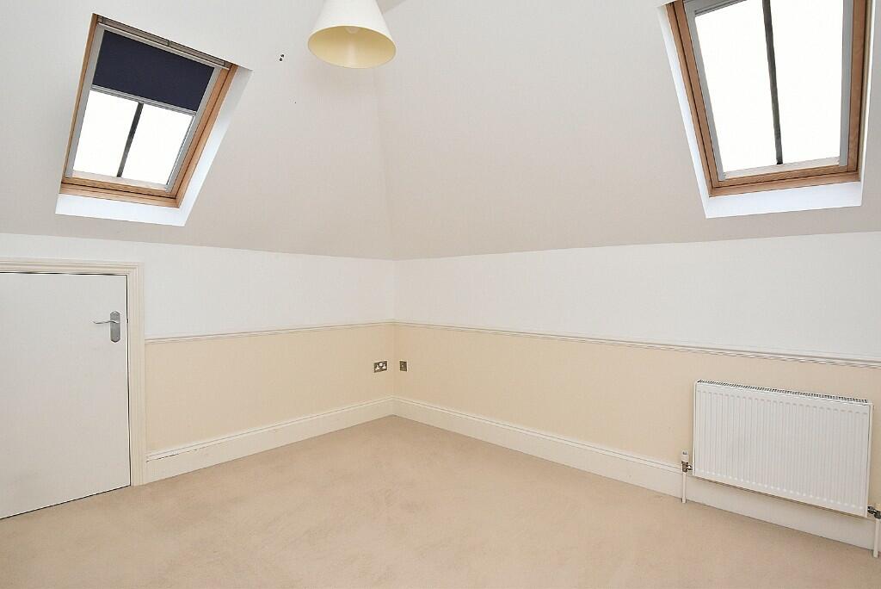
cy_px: 294
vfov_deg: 67.5
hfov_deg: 90.0
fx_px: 441
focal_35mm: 18
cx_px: 440
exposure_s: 1/160
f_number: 4.5
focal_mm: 12
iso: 800
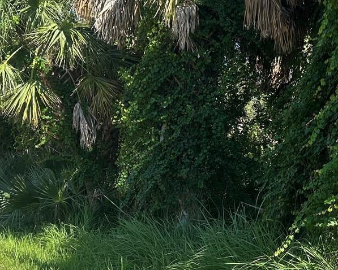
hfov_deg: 27.2
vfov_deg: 22.5
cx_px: 287
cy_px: 141
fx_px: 680
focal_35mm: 68
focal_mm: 5.7
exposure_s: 1/1645
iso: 50
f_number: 1.5
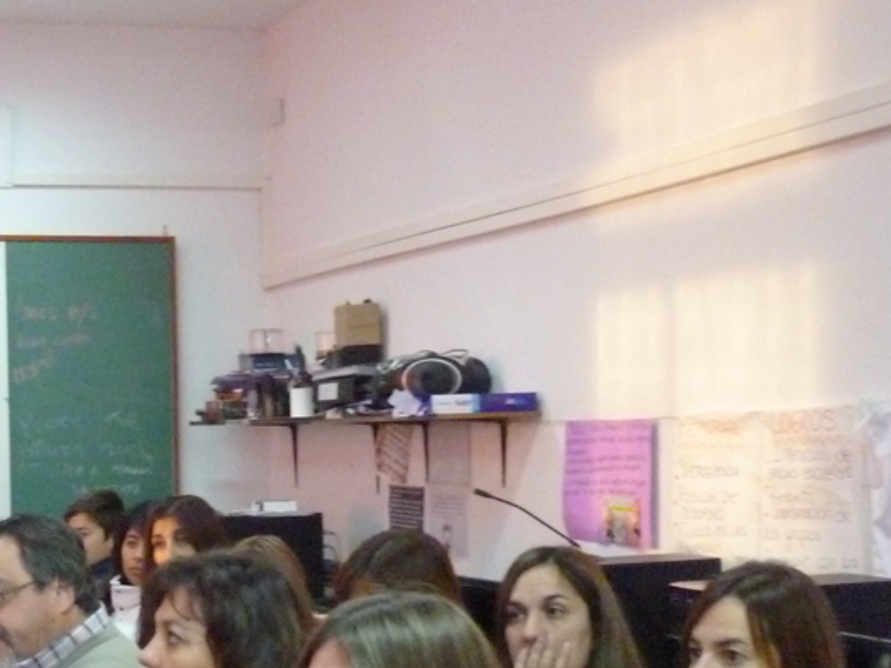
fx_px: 1724
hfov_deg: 27.9
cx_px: 97
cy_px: 496
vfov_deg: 21.7
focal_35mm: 67
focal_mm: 5
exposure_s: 1/25
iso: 800
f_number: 3.1
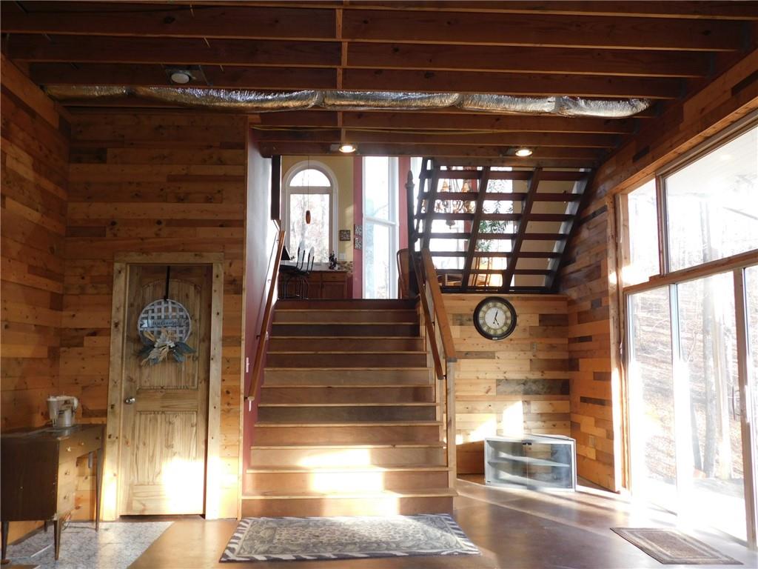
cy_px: 284
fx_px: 657
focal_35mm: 30
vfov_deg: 46.8
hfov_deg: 60.0
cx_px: 379
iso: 125
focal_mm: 5.3
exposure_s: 1/30
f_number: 3.2
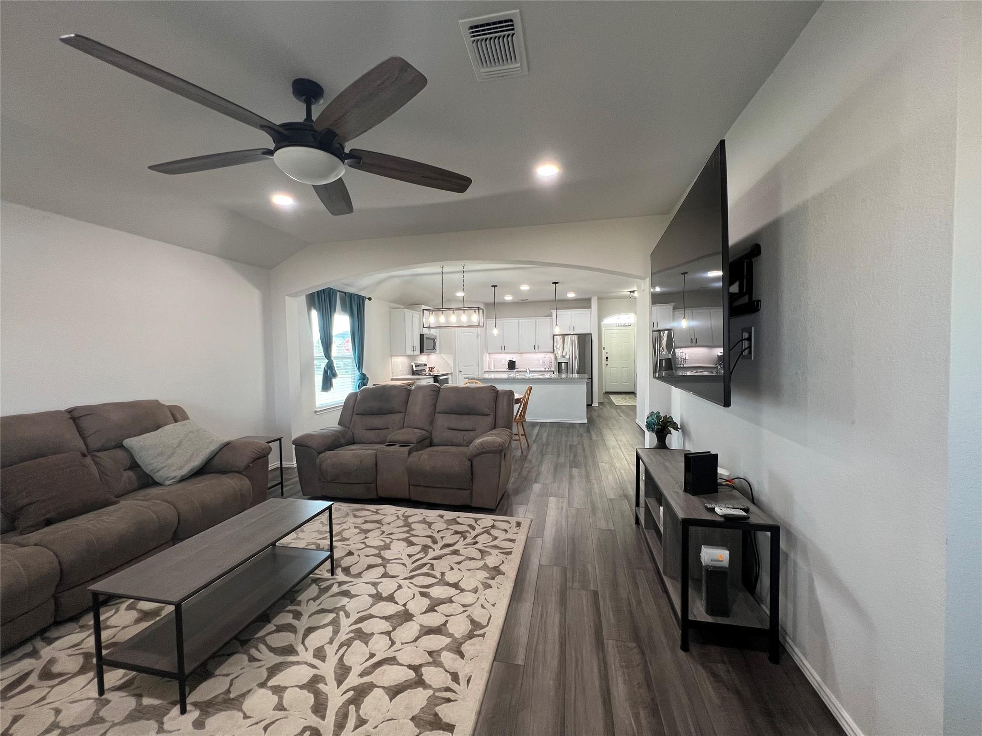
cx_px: 491
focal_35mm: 13
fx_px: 369
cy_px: 368
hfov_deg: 106.2
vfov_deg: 89.9
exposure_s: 1/60
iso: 160
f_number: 1.8
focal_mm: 1.57
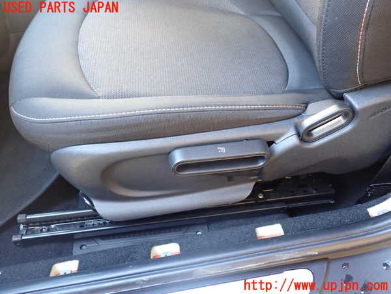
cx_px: 196
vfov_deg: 46.8
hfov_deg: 60.0
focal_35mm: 30
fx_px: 339
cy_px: 147
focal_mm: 5.4
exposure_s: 1/30
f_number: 2.3
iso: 400
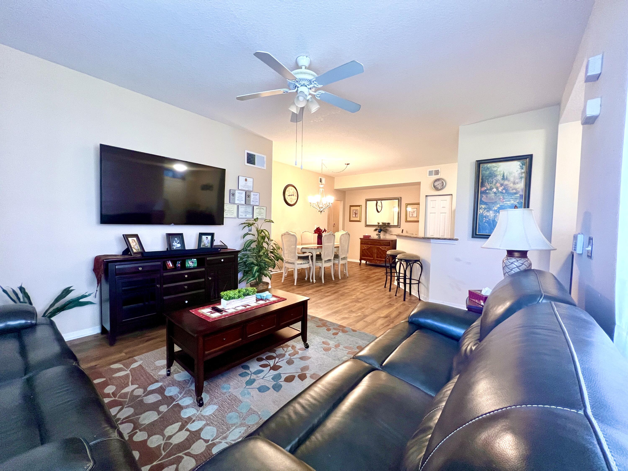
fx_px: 236
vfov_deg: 89.9
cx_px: 314
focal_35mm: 13
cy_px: 236
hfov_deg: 106.2
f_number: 1.8
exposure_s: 1/60
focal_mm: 1.57
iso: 320
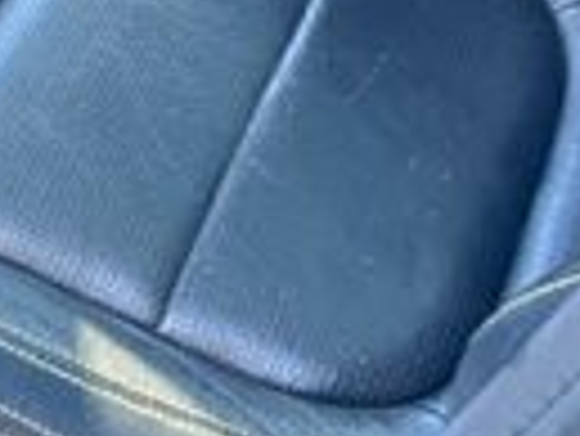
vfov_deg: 10.7
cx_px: -346
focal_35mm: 129
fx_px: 2163
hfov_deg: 14.1
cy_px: -396
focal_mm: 5.7
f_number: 1.5
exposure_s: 1/85
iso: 125
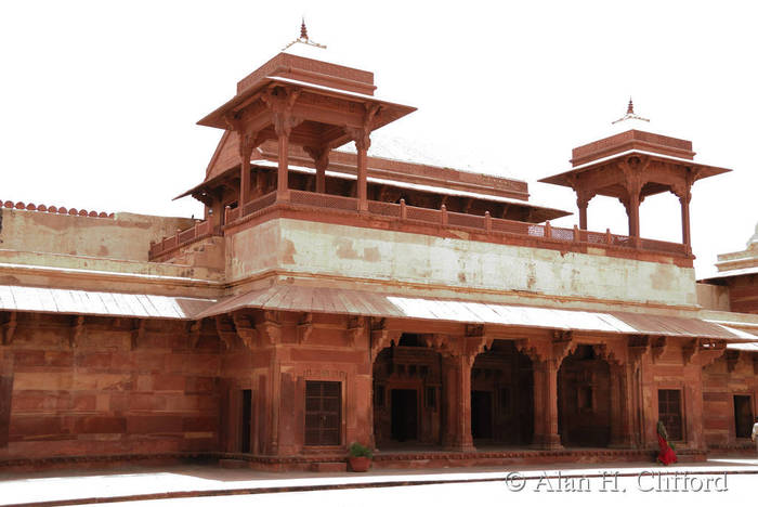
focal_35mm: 44
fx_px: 917
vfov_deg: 30.9
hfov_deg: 44.9
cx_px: 379
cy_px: 254
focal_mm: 29
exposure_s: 1/100
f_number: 5
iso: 100
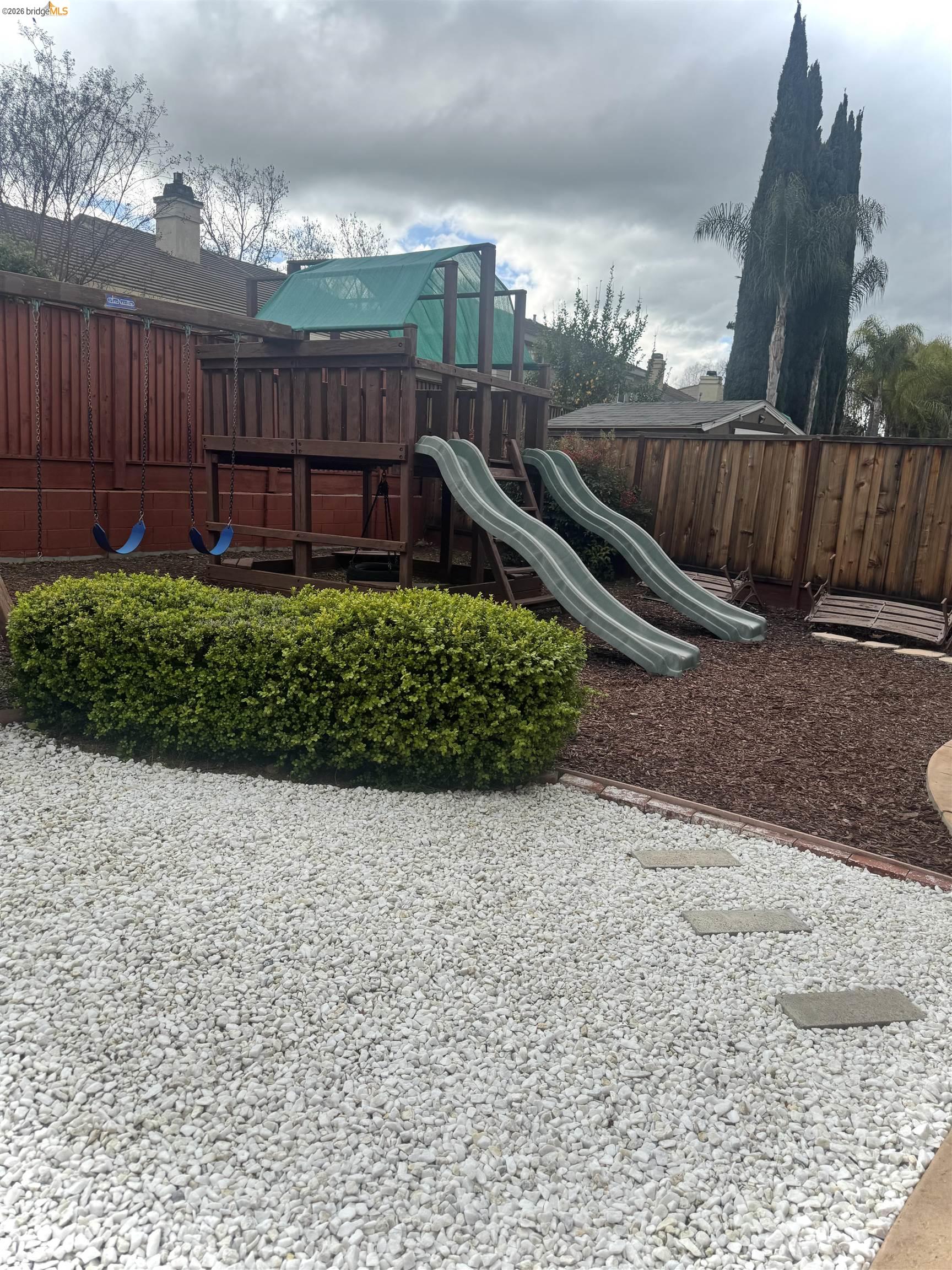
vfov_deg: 71.6
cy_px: 635
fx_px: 880
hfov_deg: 56.8
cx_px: 476
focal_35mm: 24
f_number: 1.78
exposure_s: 1/2604
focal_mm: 6.76
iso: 80
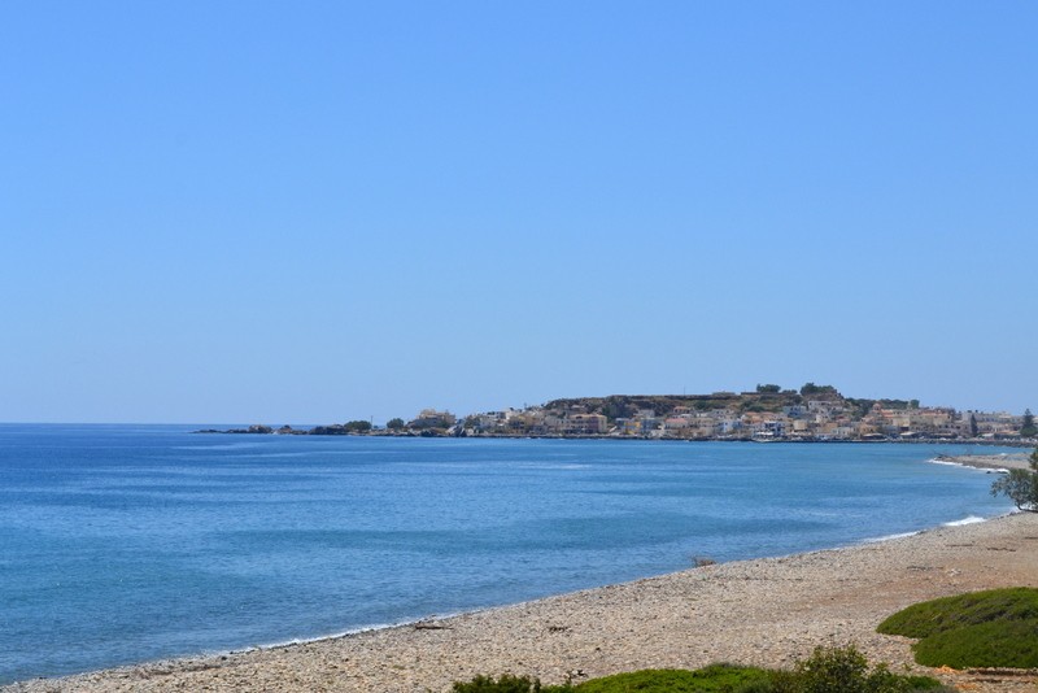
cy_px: 346
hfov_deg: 24.6
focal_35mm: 82
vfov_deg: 16.6
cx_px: 519
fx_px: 2379
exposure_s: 1/500
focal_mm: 55
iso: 280
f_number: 11
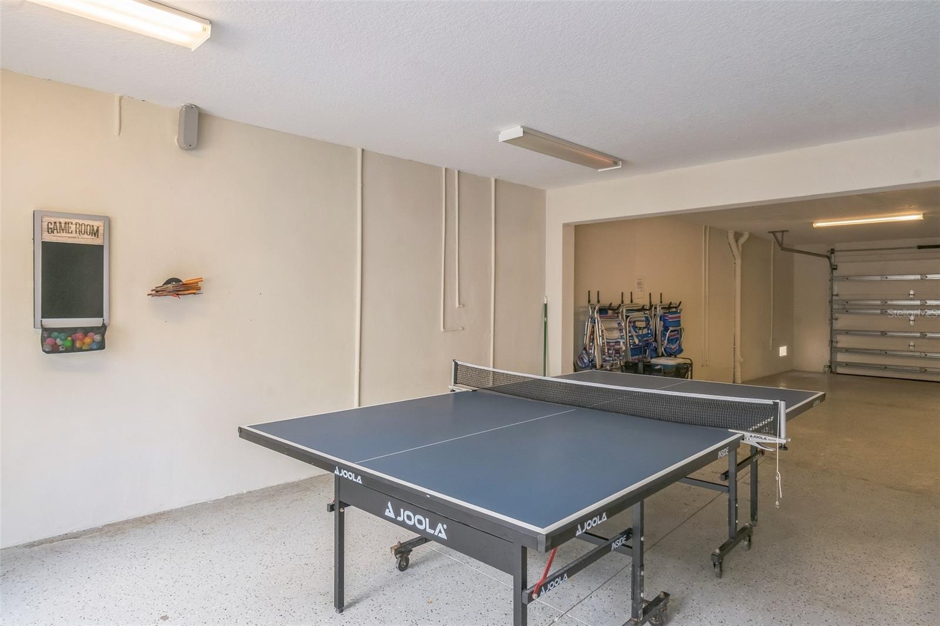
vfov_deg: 59.5
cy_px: 313
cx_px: 470
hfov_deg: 81.2
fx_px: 548
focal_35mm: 21
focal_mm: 21
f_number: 9
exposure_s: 1/40
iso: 1600
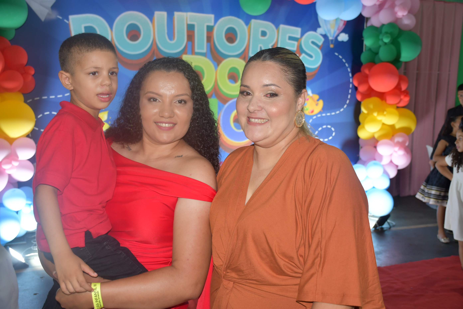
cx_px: 232
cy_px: 154
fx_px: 463
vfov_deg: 36.9
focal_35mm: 36
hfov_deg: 53.1
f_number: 3.8
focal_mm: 24
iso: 400
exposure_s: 1/80
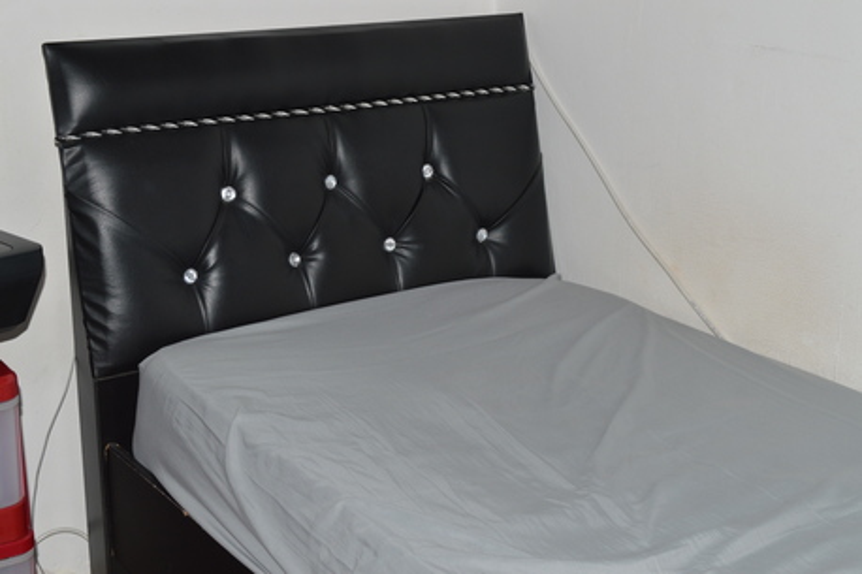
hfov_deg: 36.9
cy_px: 287
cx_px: 431
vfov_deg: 25.0
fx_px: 1292
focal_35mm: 54
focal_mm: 36
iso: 200
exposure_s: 1/60
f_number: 8
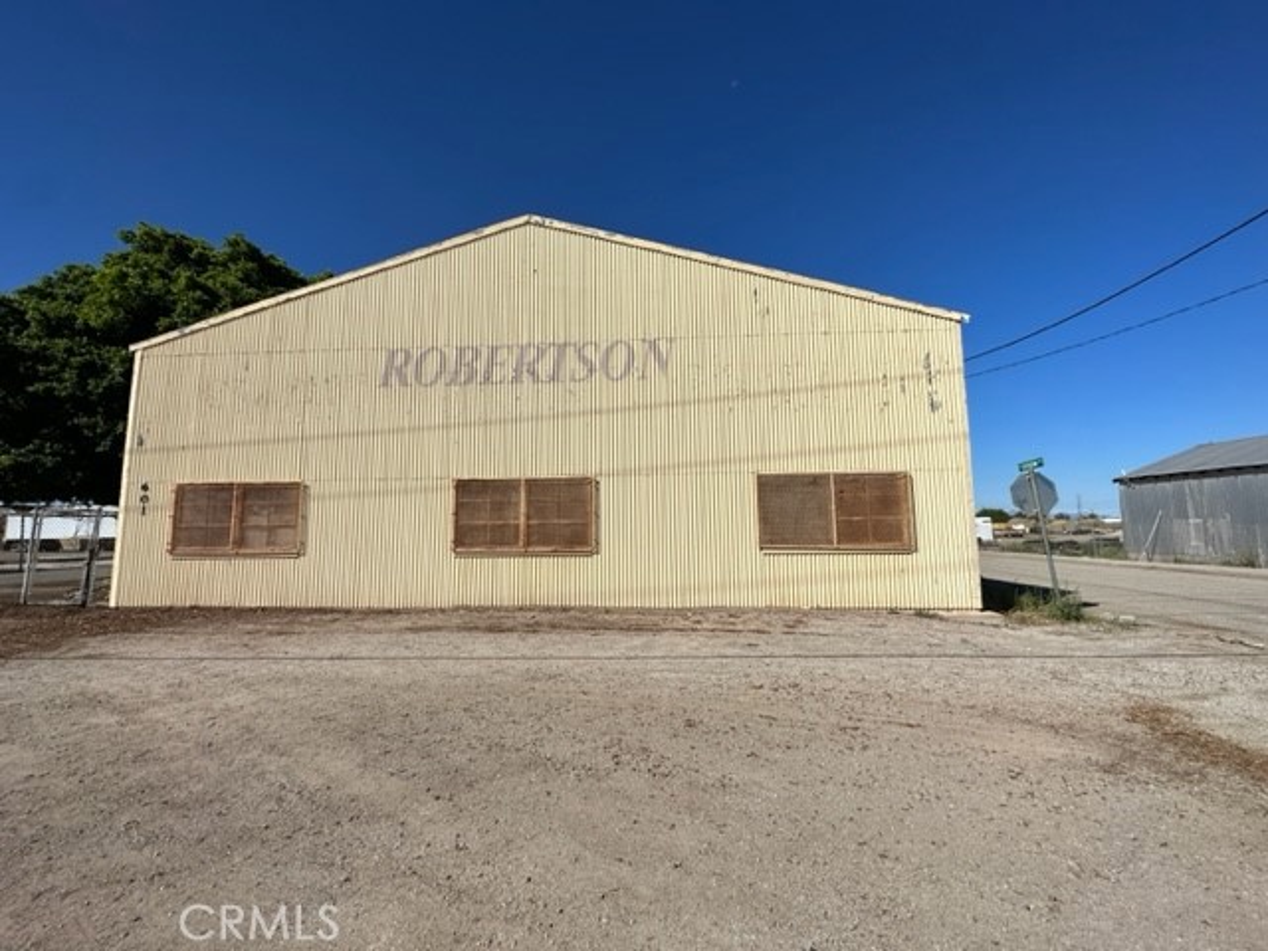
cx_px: 634
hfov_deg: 102.1
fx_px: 513
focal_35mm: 14
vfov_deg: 85.7
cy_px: 476
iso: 50
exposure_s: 1/6897
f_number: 2.2
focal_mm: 2.22
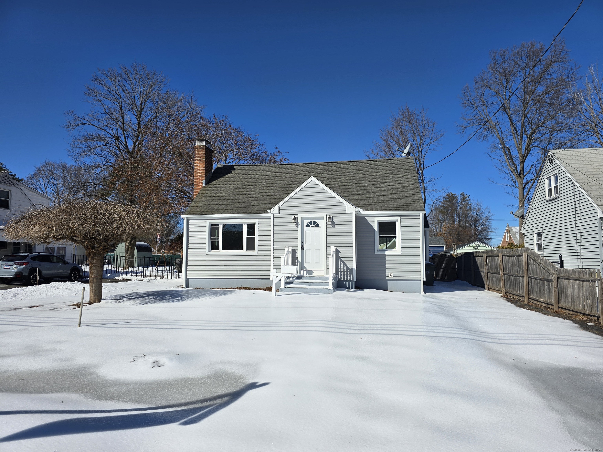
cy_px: 226
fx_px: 401
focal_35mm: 23
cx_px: 302
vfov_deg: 58.9
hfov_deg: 73.9
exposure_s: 1/1686
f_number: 1.7
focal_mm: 6.3
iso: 12
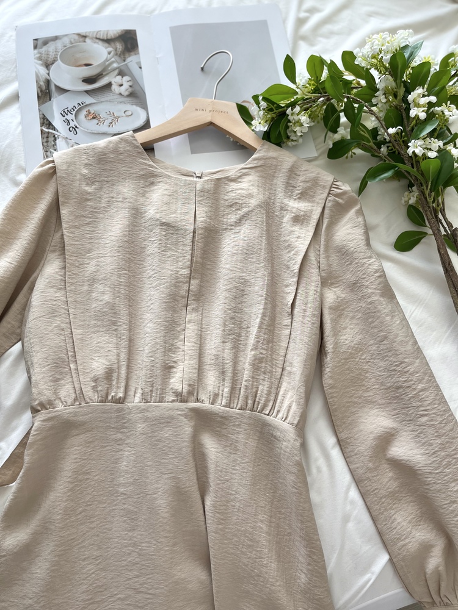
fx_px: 459
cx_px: 229
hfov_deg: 53.1
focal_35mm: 26
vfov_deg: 67.3
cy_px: 305
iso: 40
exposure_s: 1/122
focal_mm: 5.1
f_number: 1.6
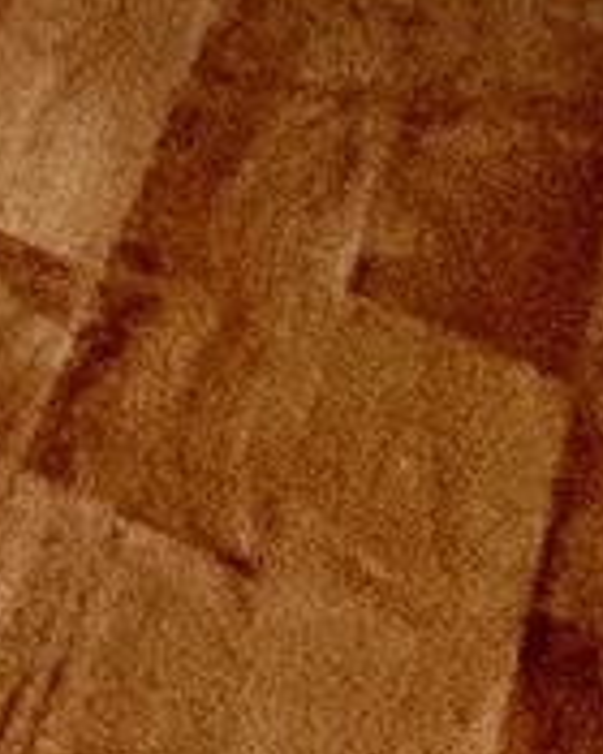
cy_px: -1392
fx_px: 2789
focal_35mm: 125
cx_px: -2550
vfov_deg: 11.1
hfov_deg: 6.1
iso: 250
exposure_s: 1/120
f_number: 2.2
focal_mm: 2.22
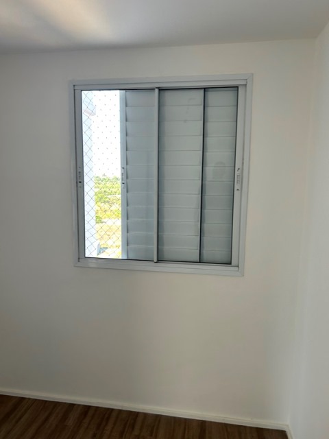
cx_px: 164
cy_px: 220
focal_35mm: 26
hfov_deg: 53.1
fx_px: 329
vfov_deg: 67.3
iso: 50
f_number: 1.5
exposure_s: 1/121
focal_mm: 5.7
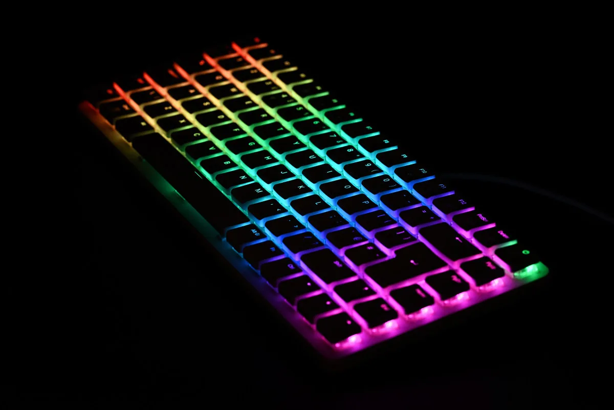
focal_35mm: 105
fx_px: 1791
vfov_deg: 13.1
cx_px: 307
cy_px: 205
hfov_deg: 19.4
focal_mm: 105
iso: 800
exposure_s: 1/50
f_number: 8
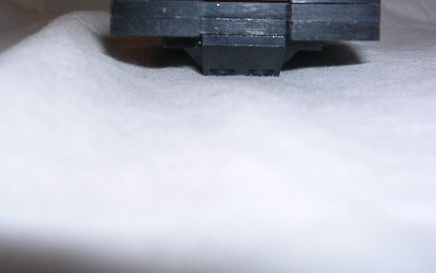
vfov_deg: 22.4
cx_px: 231
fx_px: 678
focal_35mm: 57
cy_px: 42
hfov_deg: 35.7
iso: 50
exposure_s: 1/60.1
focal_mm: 5.8
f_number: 2.8
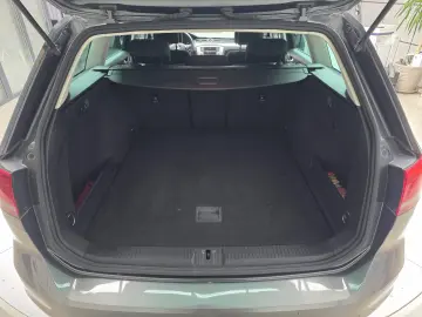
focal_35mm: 23
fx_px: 280
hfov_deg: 73.9
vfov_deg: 58.9
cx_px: 211
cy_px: 158
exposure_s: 1/100
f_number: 1.7
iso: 500
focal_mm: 6.25
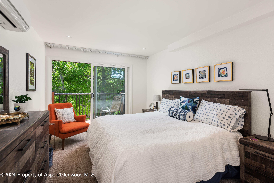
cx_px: 137
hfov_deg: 93.3
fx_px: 129
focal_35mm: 17
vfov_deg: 70.5
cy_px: 92
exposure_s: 1/125
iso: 320
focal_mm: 17
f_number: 7.1
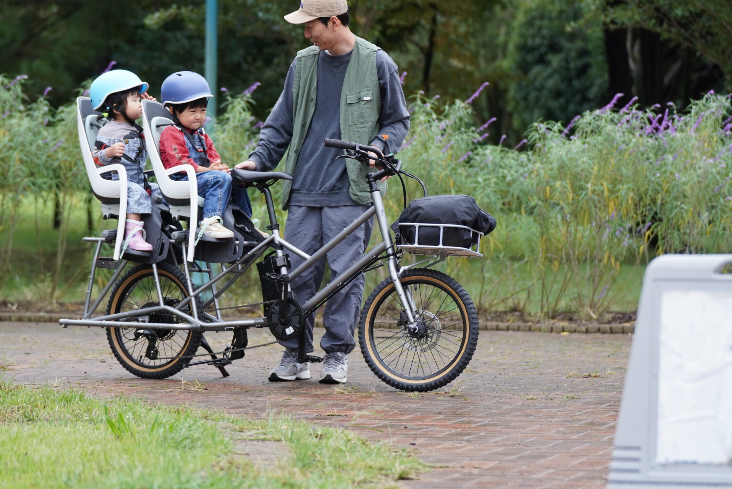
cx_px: 323
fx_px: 3294
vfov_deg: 8.5
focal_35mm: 162
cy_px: 216
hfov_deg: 12.7
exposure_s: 1/250
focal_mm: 94
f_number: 2.8
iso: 250
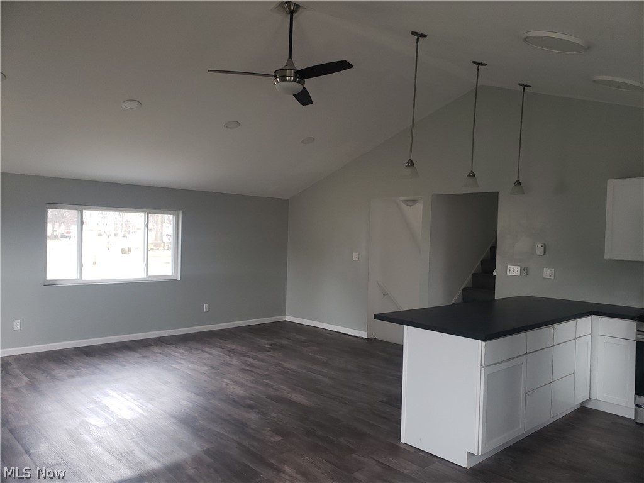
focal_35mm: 26
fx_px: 484
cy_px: 242
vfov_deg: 53.1
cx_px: 322
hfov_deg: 67.3
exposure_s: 1/60
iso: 100
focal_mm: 4.3
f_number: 2.4
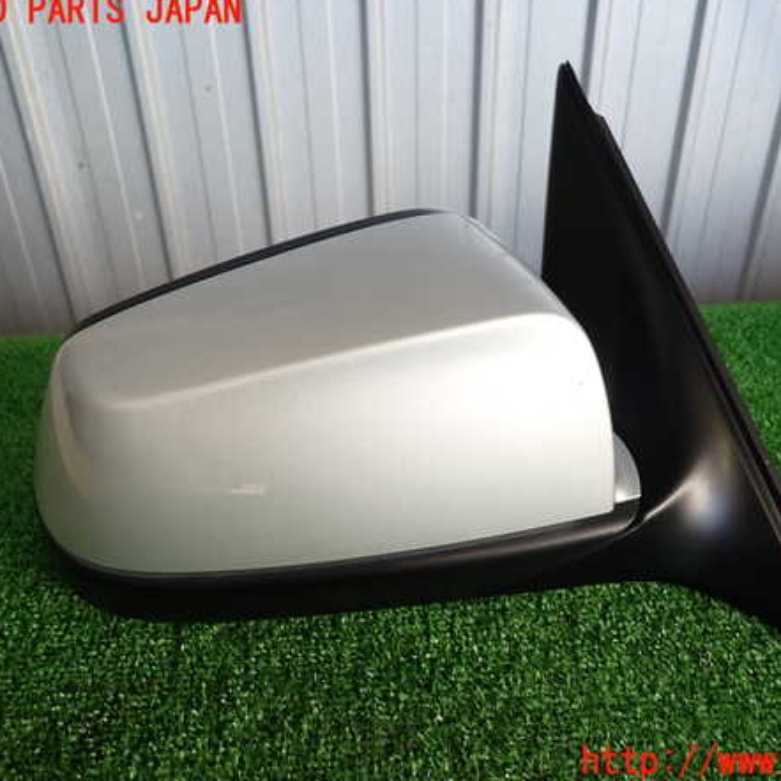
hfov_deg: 53.8
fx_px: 766
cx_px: 451
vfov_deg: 54.0
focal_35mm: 30
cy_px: 387
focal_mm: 4.5
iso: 100
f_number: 2
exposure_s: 1/100
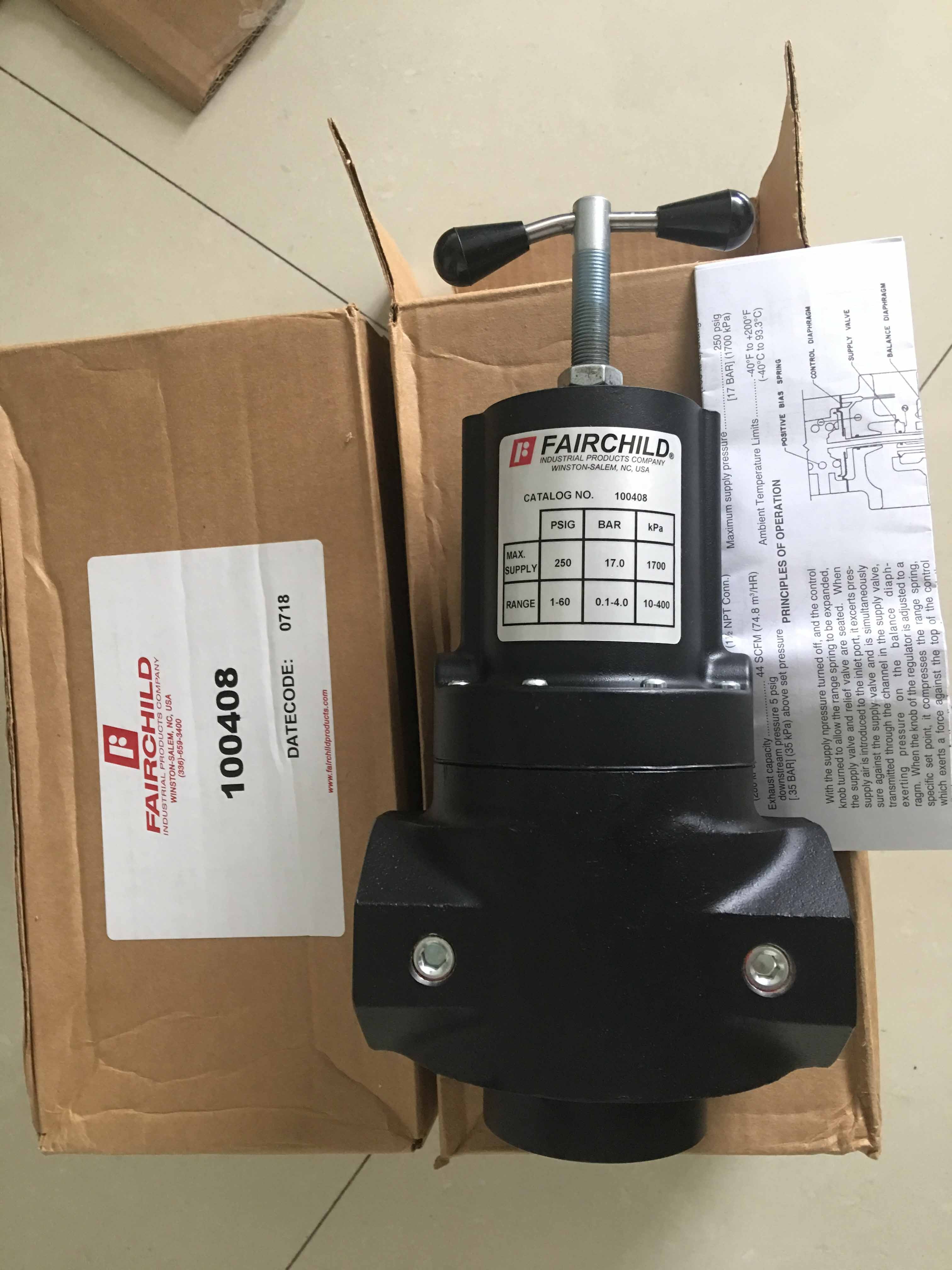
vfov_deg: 61.7
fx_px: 1063
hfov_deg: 48.2
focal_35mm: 29
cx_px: 476
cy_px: 635
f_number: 2.2
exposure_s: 1/17
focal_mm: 4.15
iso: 100
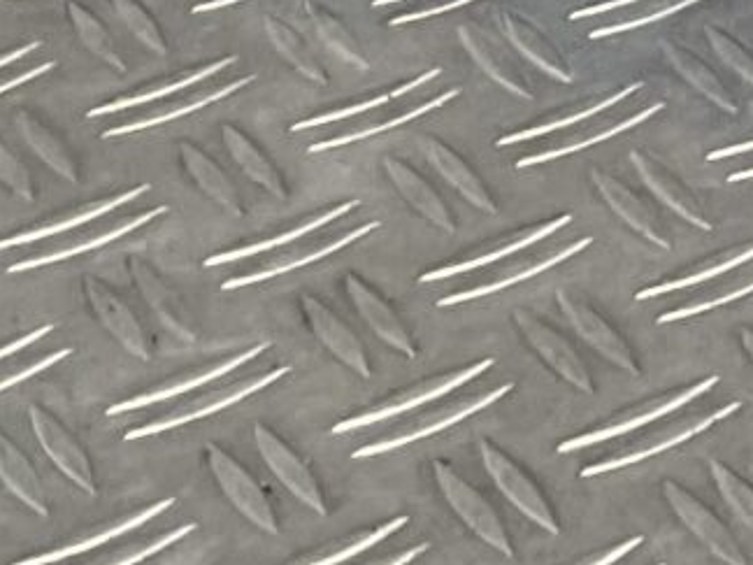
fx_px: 4981
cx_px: 1374
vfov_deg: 6.0
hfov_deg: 8.3
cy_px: -1214
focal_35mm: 229
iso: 50
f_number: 1.8
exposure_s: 1/50
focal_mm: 3
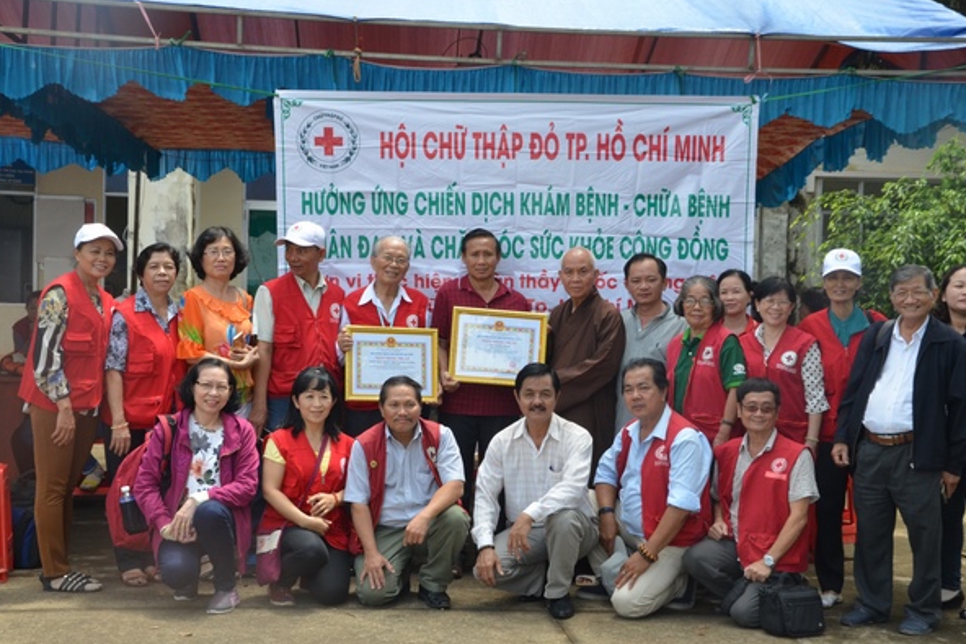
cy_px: 327
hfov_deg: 34.7
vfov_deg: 23.6
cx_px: 509
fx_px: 1544
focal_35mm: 58
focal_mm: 35
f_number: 11
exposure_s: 1/500
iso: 1000
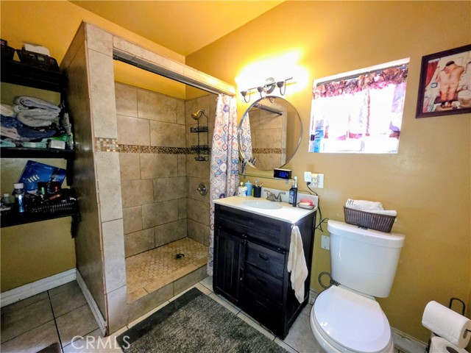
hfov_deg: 106.2
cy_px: 176
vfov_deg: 89.9
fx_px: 177
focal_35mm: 13
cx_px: 236
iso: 250
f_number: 1.9
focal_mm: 2.2
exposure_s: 1/40
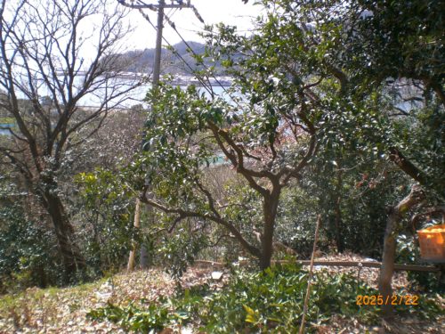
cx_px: 222
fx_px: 489
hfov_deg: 49.0
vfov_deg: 37.7
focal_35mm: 38
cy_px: 167
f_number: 4.4
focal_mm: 6.3
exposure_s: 1/200
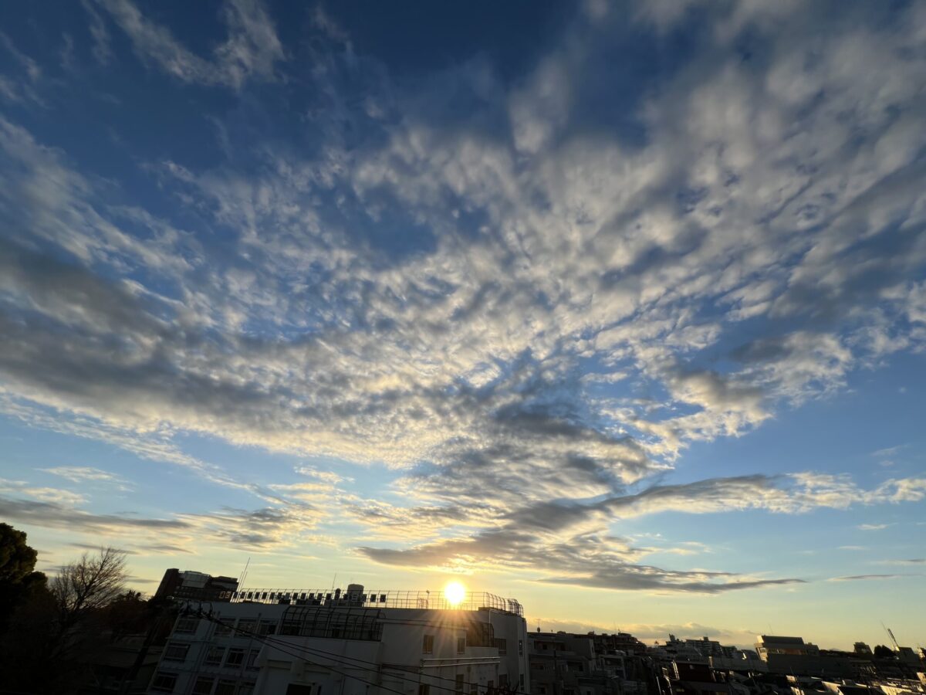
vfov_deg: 89.9
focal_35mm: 13
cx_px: 463
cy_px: 348
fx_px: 348
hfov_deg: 106.2
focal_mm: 1.57
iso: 32
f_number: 1.8
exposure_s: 1/1468
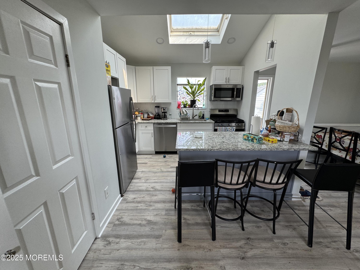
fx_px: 146
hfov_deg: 102.1
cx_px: 180
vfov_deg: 85.7
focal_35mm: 14
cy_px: 135
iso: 64
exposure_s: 1/99
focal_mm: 2.22
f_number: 2.2
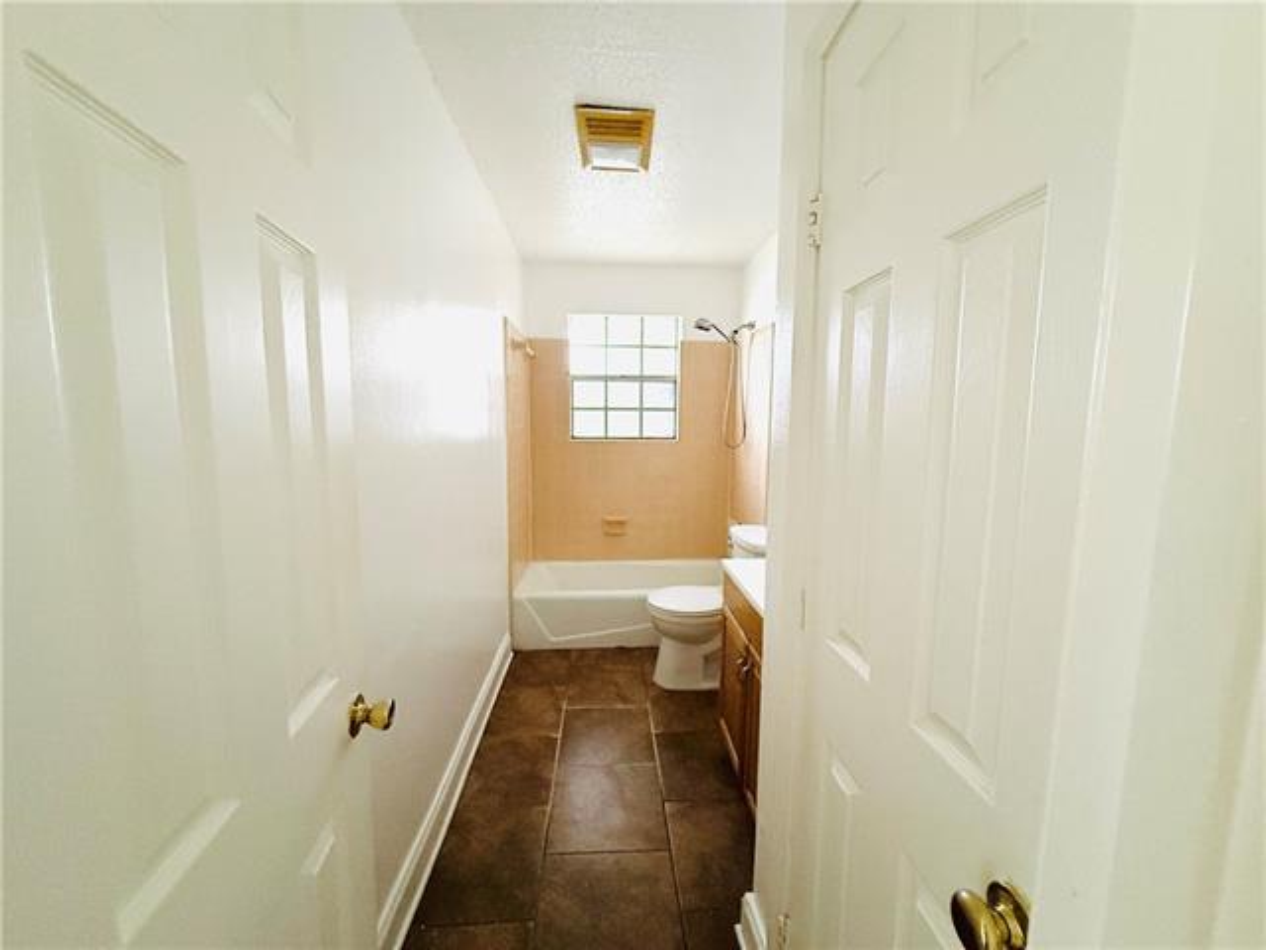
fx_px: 512
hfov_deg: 102.1
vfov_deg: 85.7
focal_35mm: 14
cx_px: 633
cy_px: 475
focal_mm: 2.22
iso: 400
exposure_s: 1/60
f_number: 2.2
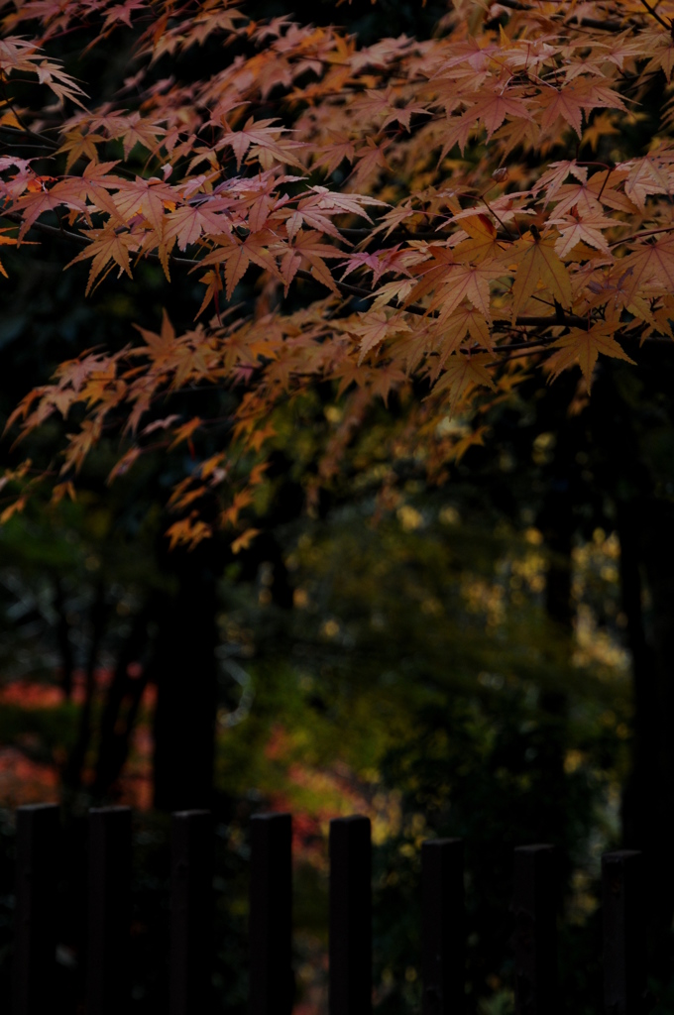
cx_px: 337
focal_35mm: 117
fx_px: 3294
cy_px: 508
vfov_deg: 17.5
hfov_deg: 11.7
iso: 400
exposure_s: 1/250
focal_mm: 78
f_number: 9.5
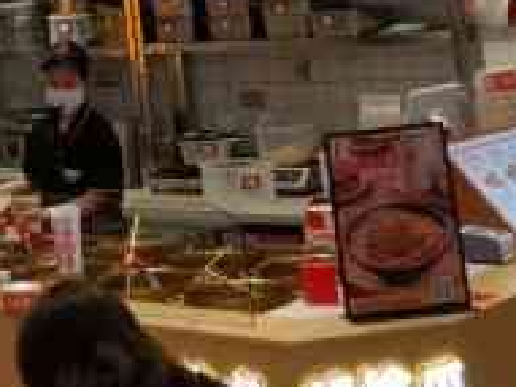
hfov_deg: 18.8
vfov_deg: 13.8
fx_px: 1475
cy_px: -226
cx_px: -103
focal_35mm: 99
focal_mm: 3.95
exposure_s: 1/127
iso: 50
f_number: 1.8
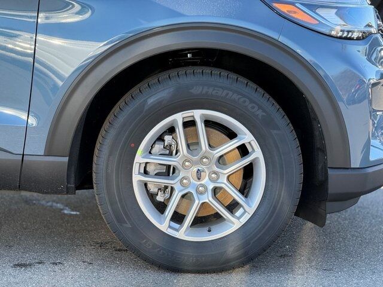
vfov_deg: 12.3
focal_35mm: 120
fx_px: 1328
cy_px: 144
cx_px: 192
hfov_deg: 16.4
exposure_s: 1/183
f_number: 2.8
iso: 64
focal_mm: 15.66
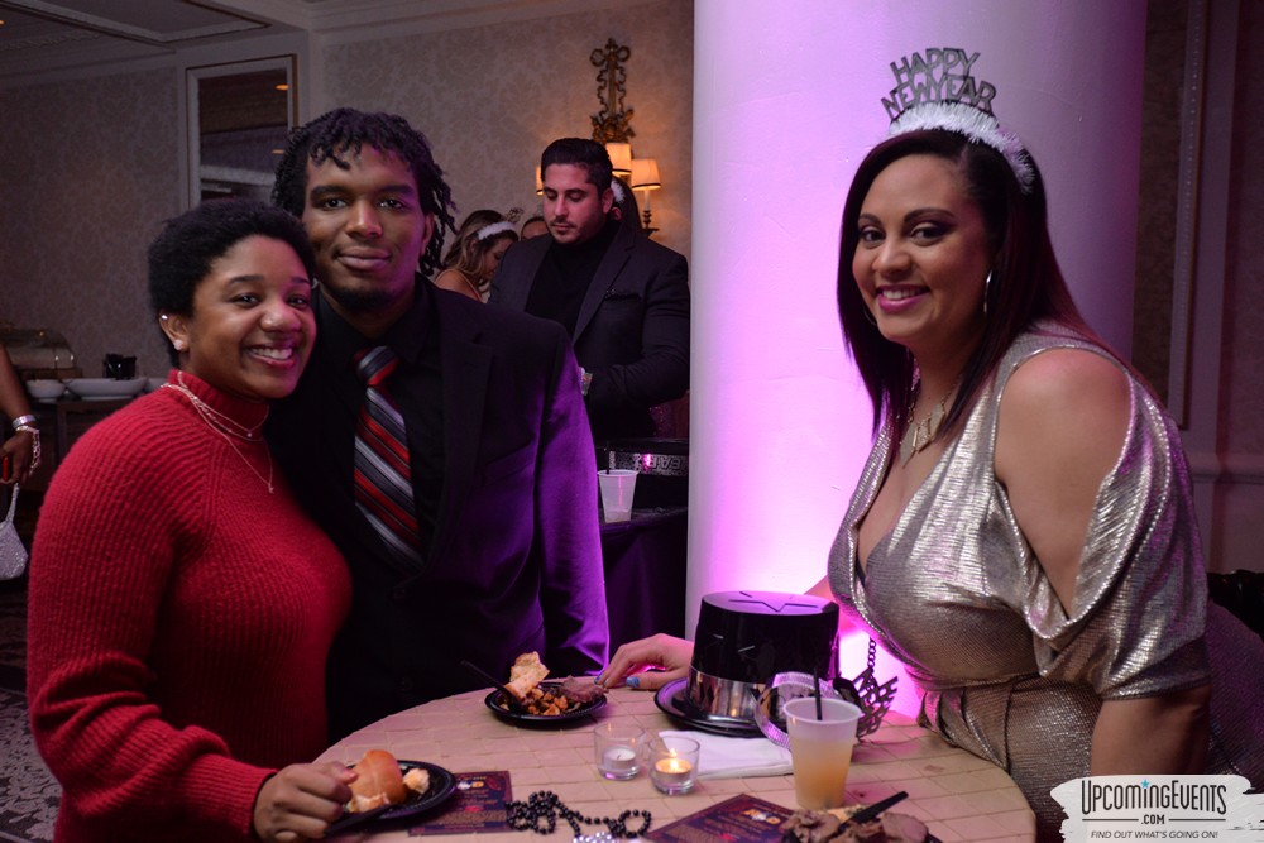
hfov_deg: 54.4
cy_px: 422
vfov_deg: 37.9
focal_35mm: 35
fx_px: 1229
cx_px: 632
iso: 2000
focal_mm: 35
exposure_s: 1/80
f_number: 4.5
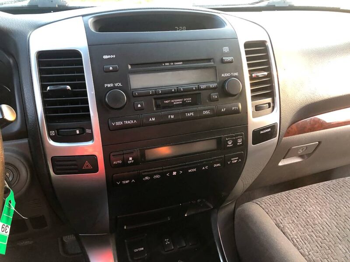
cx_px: 175
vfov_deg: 49.7
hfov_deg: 63.4
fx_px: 283
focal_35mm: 28
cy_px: 131
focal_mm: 4
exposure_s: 1/17
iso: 40
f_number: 1.8
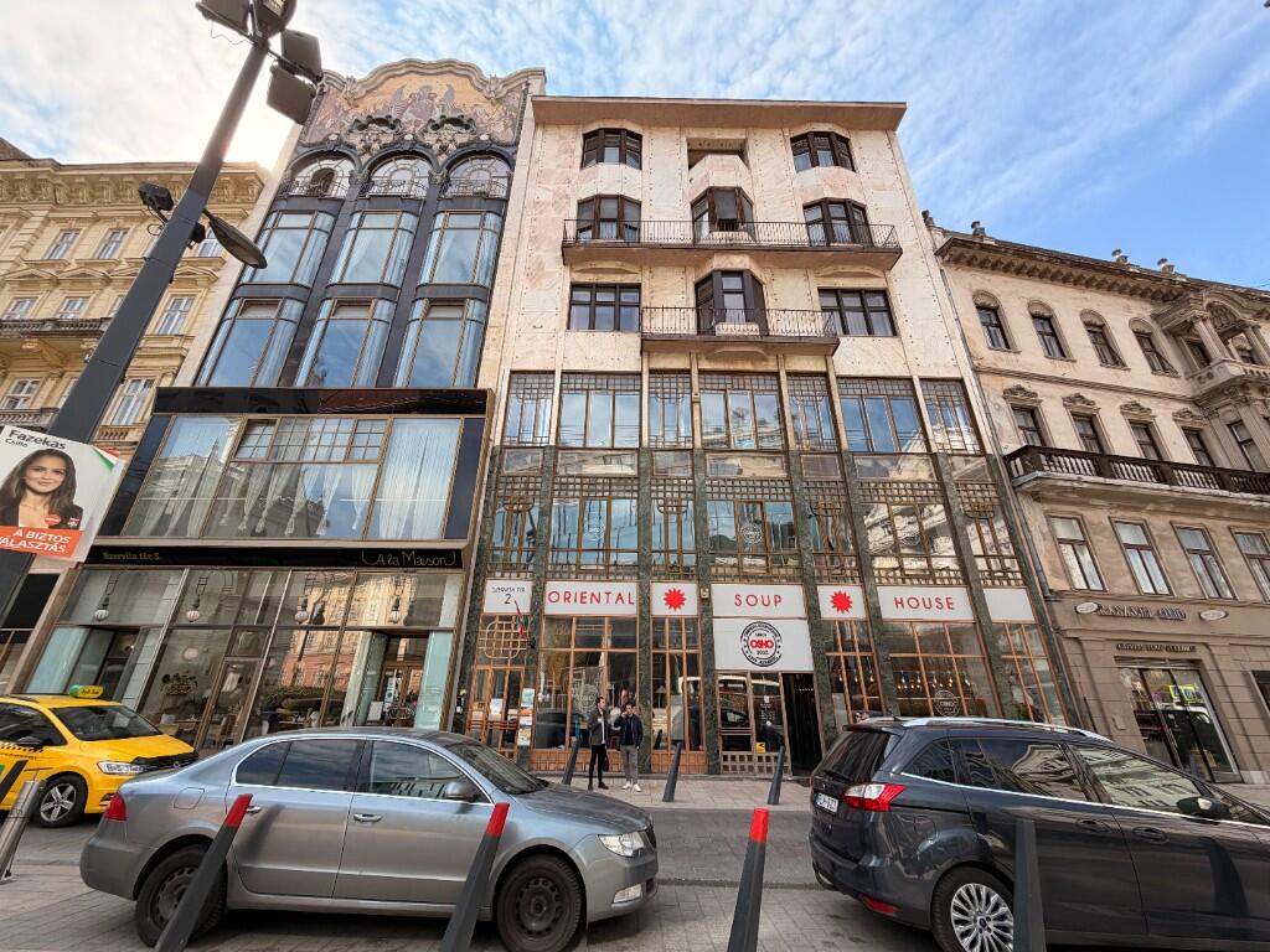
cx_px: 635
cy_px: 476
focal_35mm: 14
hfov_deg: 102.1
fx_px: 514
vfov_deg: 85.7
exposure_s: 1/686
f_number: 2.2
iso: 40
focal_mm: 2.22
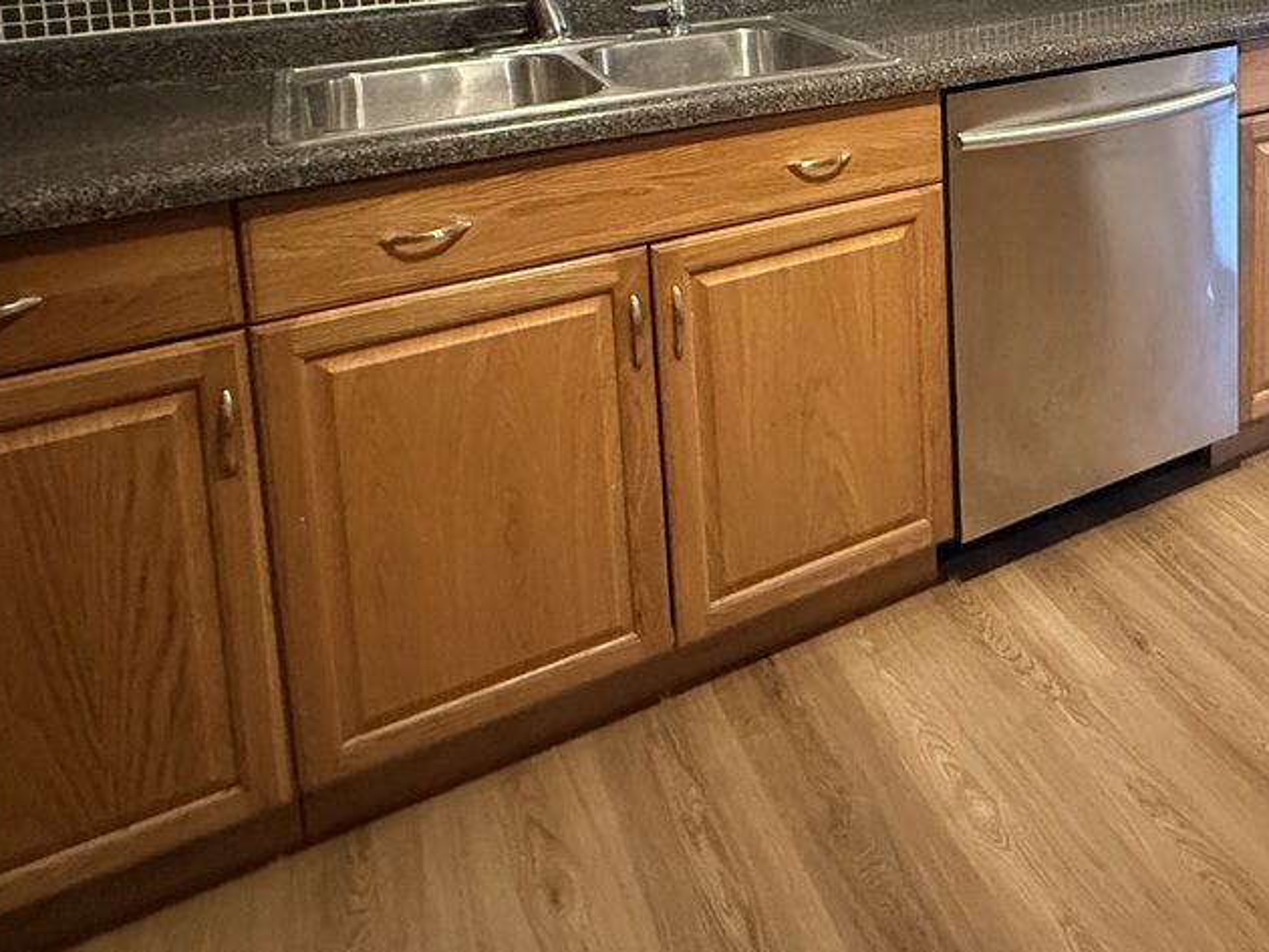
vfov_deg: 38.3
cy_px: -40
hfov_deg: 53.1
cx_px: 1013
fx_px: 1174
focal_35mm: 32
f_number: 2.2
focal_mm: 2.22
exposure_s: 1/40
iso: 1000
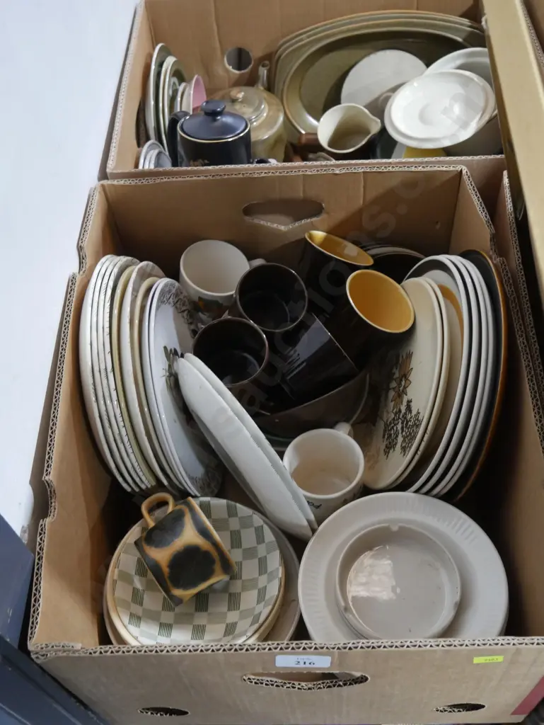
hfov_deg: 39.7
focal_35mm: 36
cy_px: 362
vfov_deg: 51.3
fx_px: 754
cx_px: 272
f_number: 4
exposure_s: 1/60
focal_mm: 18
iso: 2500
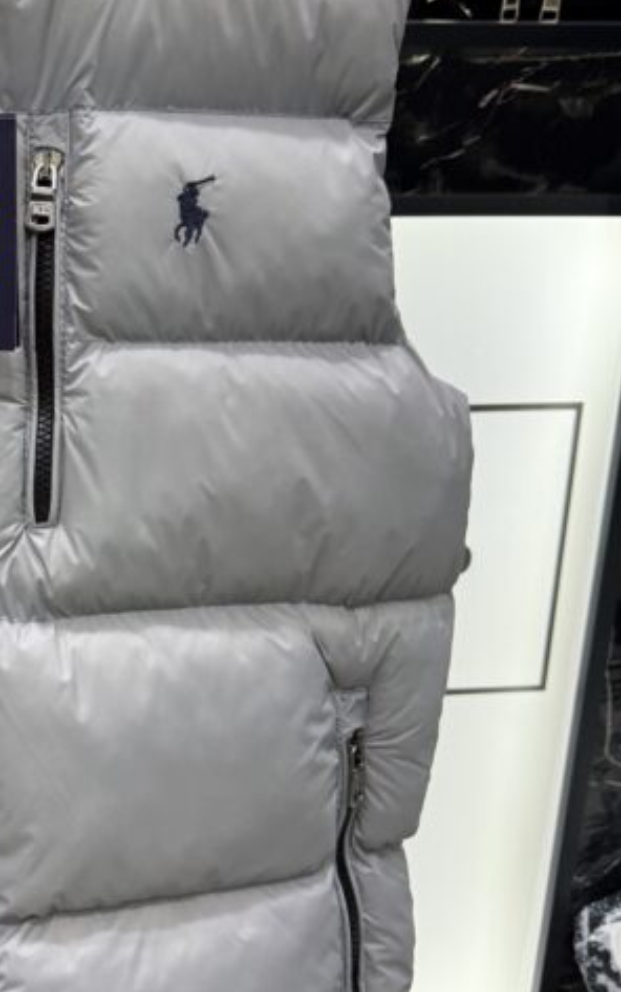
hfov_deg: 28.2
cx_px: 8
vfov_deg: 46.2
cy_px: 457
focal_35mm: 43
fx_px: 1163
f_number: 1.78
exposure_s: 1/100
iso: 100
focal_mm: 6.76
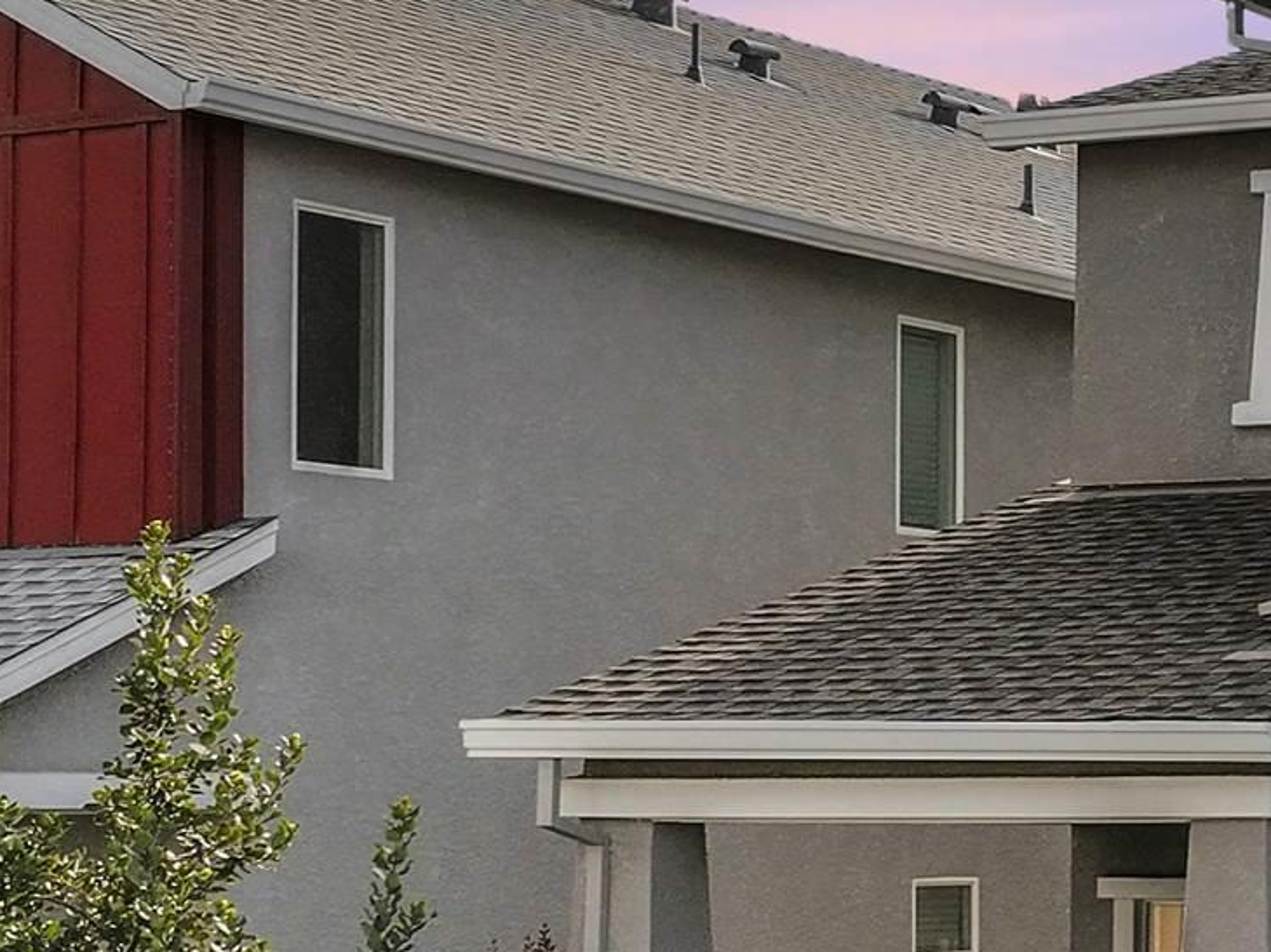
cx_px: 1720
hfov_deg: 18.0
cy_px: 788
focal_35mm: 101
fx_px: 3707
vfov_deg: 14.5
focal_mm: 12.29
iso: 400
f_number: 2.8
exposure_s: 1/2500
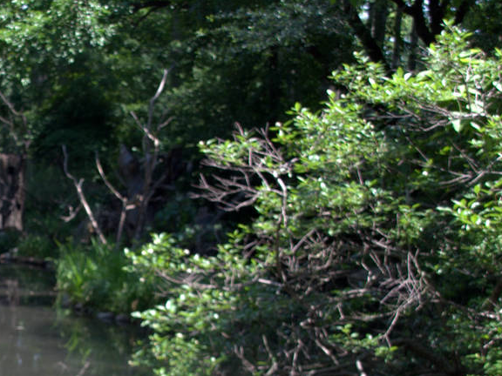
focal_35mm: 100
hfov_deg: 19.1
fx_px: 1455
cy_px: 270
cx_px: 15
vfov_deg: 14.7
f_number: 5.6
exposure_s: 1/125
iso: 160
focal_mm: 25
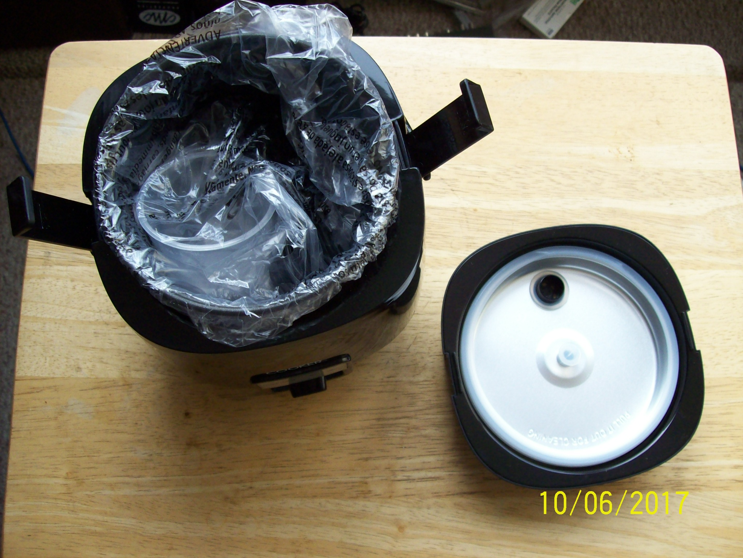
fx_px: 773
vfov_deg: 39.7
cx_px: 372
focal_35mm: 36
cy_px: 279
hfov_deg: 51.4
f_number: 2.7
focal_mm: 6
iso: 142
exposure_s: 1/64
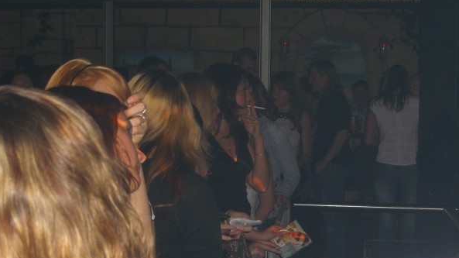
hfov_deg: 28.2
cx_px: 228
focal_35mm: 75
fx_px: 912
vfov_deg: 16.1
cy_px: 146
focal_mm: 14.2
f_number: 4
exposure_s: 1/60
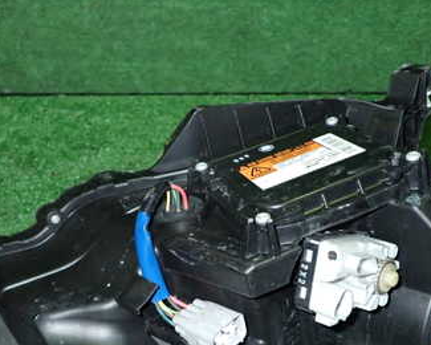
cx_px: 202
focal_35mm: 45
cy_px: 263
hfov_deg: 41.1
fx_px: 574
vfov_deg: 32.7
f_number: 5.6
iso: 800
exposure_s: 1/30
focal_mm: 4.5
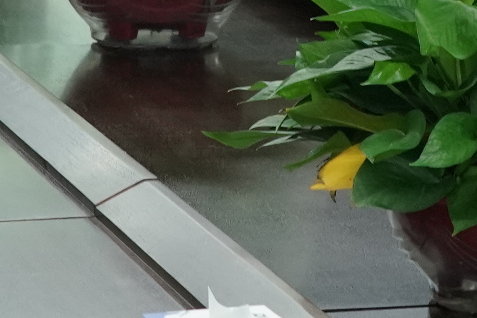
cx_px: 540
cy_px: -471
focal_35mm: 248
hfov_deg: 8.2
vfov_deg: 5.3
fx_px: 3286
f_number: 5.6
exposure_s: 1/80
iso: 1600
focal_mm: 31
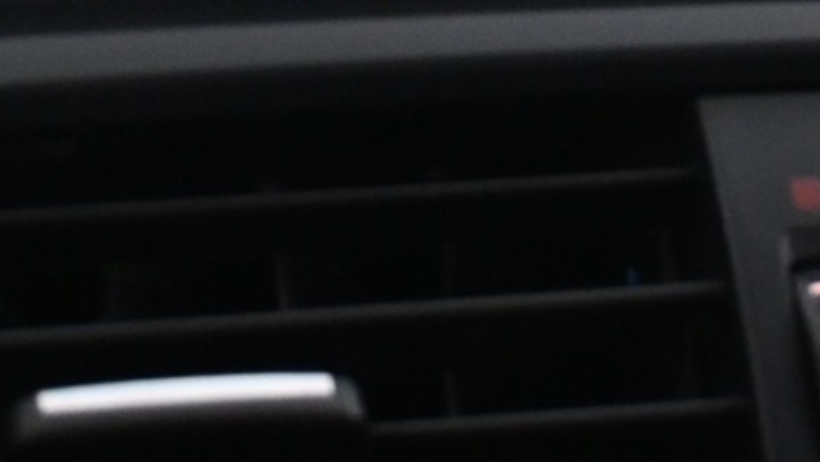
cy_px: -495
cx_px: 612
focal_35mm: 176
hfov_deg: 12.2
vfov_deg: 6.7
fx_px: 3829
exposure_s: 1/40
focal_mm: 27.5
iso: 2800
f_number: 4.5
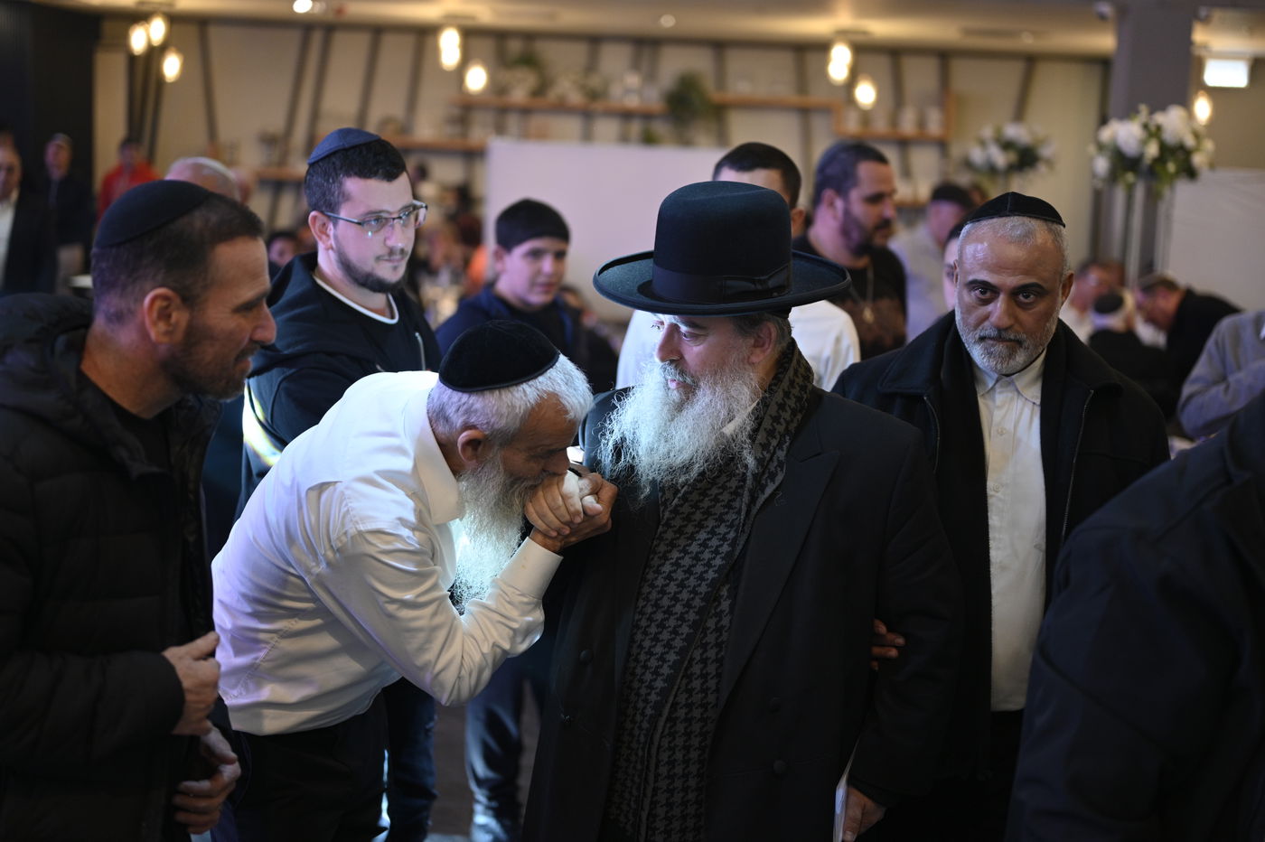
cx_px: 632
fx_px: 1756
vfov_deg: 27.0
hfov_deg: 39.6
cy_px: 421
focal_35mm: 50
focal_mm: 50
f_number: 1.8
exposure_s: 1/200
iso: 800
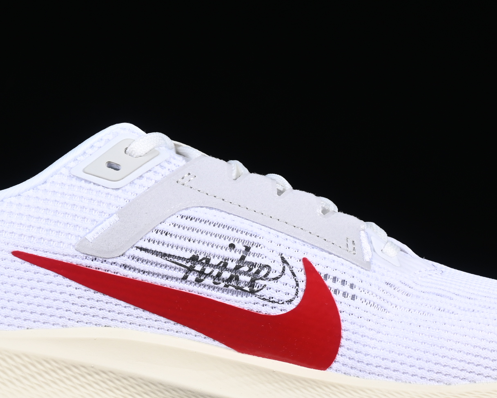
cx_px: 216
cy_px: 223
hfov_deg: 12.0
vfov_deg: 9.6
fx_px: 2369
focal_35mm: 161
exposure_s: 1/125
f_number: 8
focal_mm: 50
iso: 160
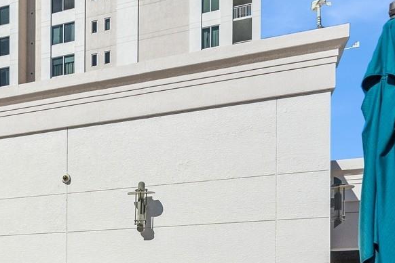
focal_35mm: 45
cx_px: 3
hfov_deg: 38.6
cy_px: 282
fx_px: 498
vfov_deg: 27.4
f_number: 8
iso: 200
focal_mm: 11
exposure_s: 1/2500
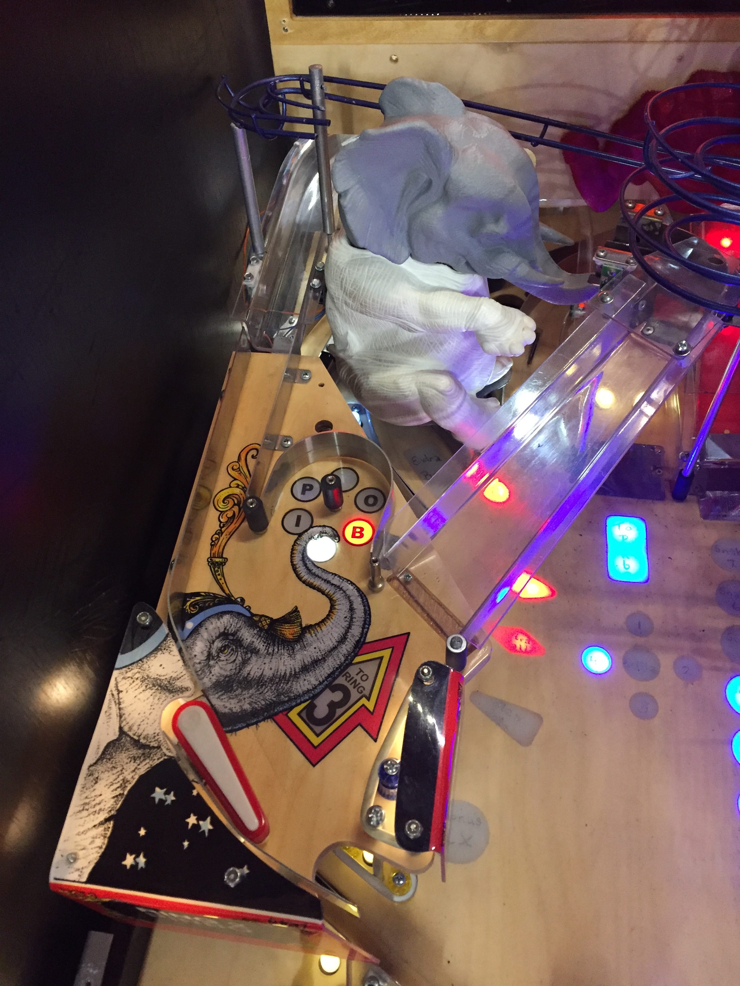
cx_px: 370
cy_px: 493
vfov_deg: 61.7
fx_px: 827
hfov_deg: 48.2
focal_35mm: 29
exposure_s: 1/30
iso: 250
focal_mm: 4.15
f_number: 2.2
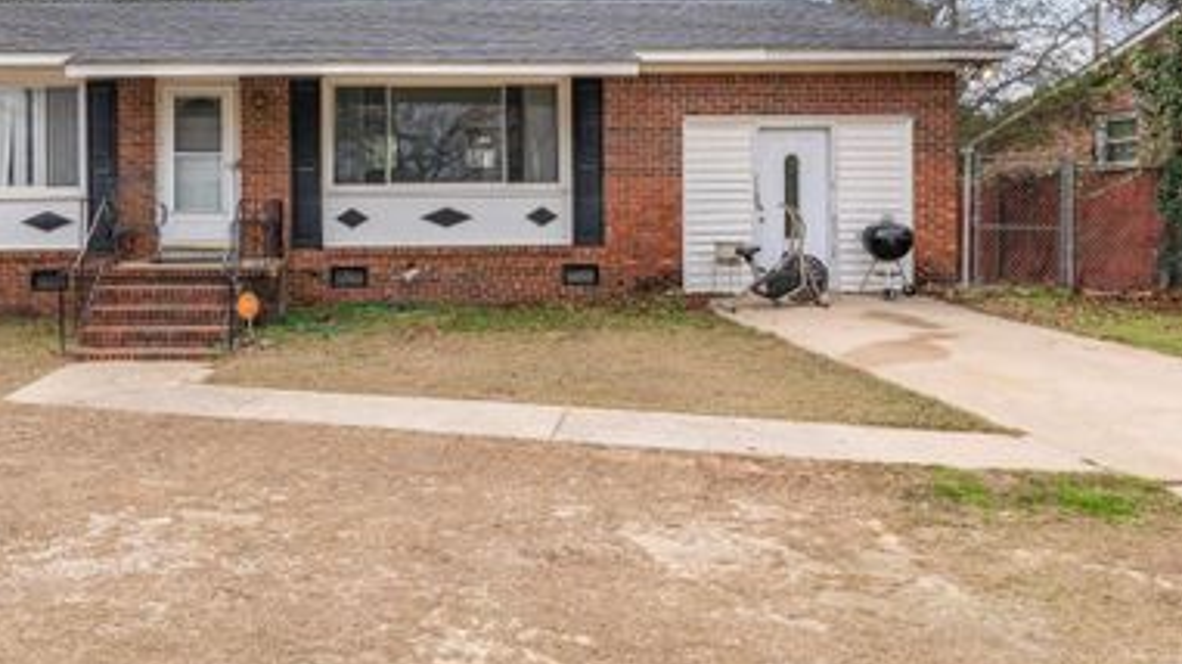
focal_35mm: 23
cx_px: 419
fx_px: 711
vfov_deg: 48.8
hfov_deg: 77.5
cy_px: 197
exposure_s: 1/500
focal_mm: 11
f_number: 6.3
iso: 250
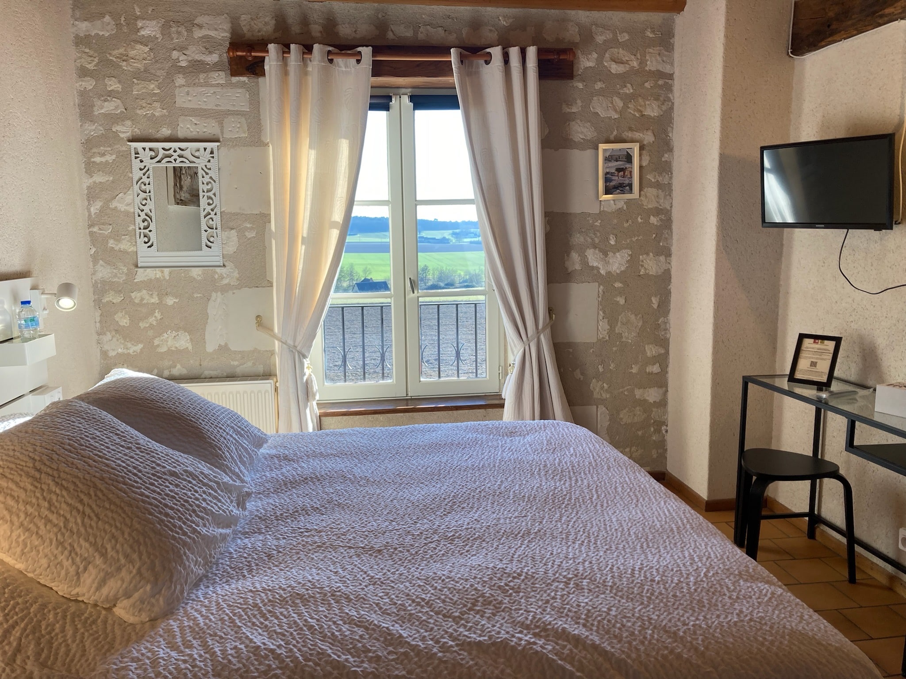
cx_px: 453
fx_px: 733
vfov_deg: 49.7
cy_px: 340
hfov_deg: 63.4
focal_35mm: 28
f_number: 1.8
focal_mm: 3.99
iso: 20
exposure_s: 1/142
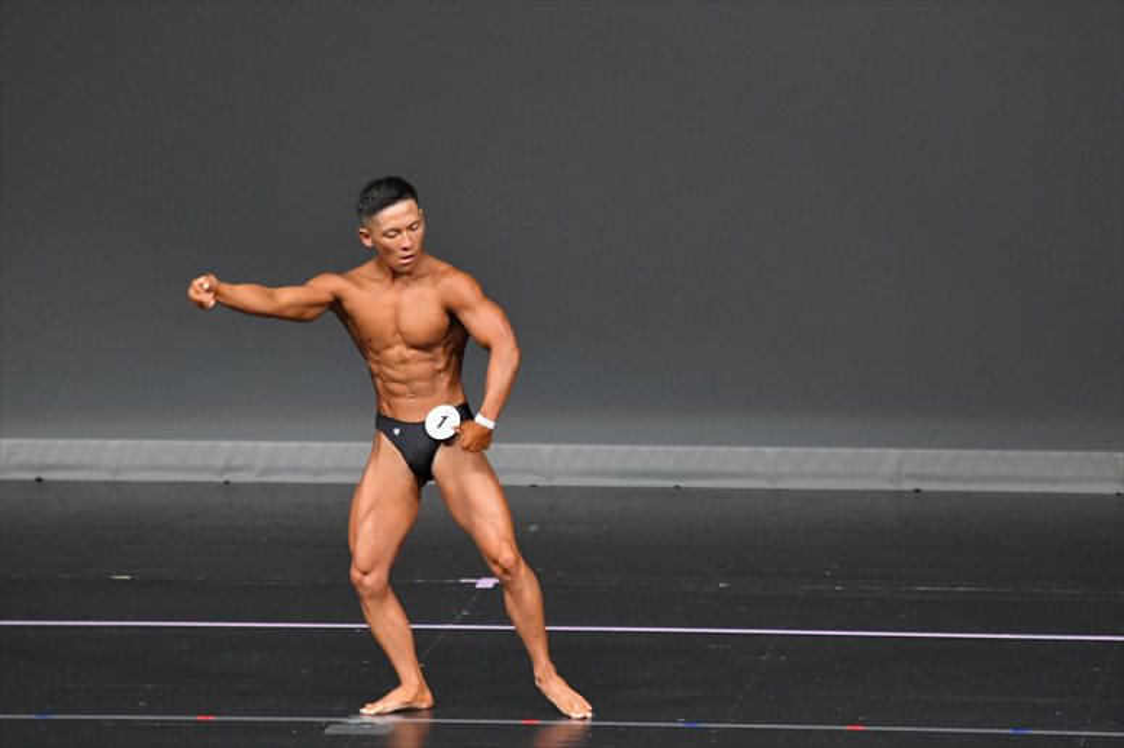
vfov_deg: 4.4
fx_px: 9830
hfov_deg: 6.5
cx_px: 562
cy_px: 374
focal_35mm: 315
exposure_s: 1/400
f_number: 5.6
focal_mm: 210
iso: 4000
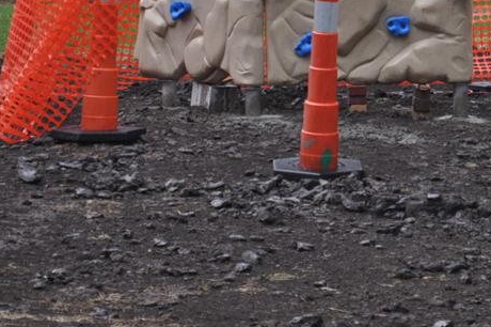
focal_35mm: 207
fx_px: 2825
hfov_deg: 9.9
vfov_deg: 6.6
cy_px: -58
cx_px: 346
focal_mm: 55
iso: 220
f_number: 5.6
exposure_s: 1/125
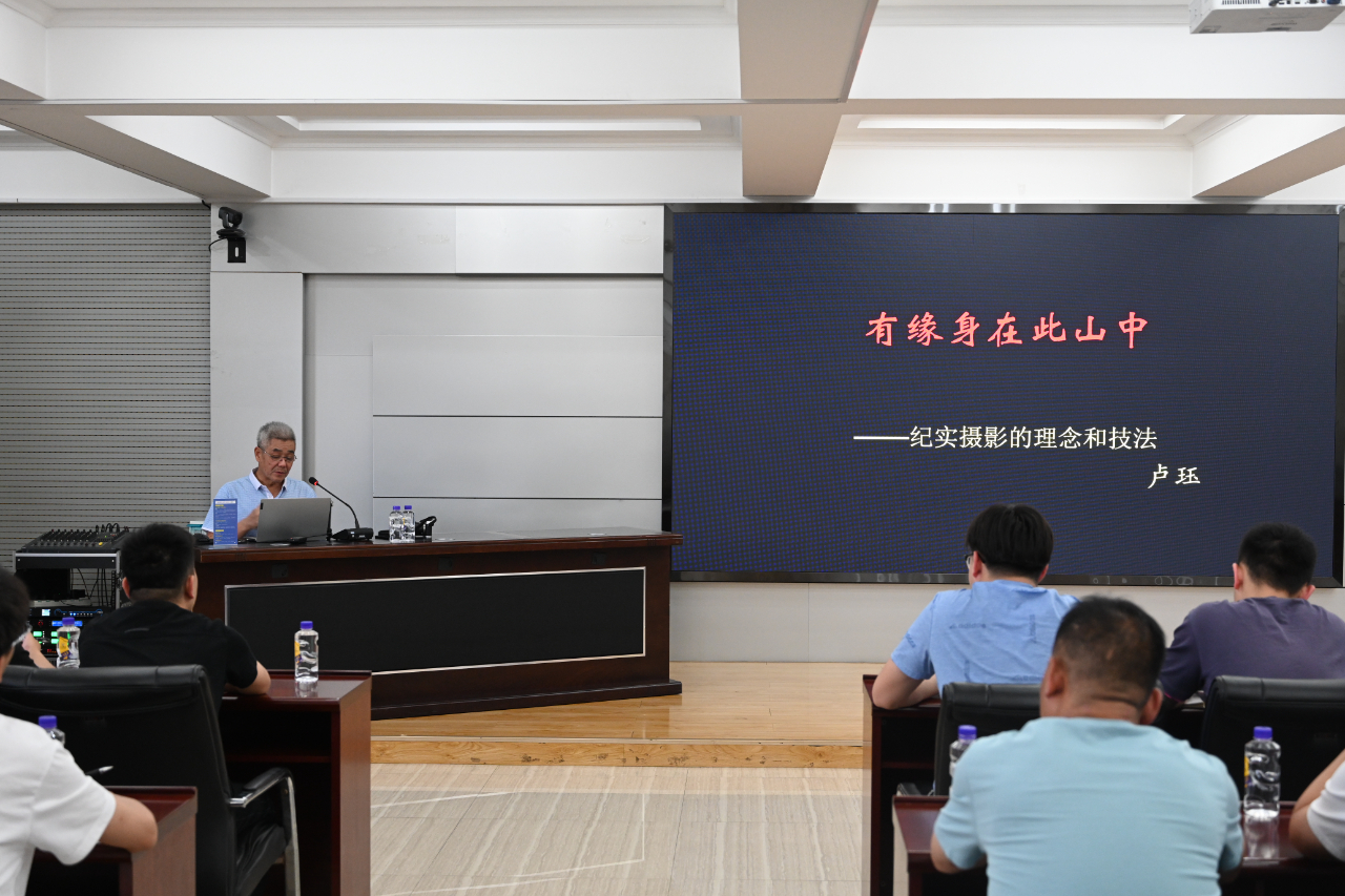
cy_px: 448
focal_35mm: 47
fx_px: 1756
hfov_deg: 41.9
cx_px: 672
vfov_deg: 28.6
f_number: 4.5
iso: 1600
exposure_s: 1/80
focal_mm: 47
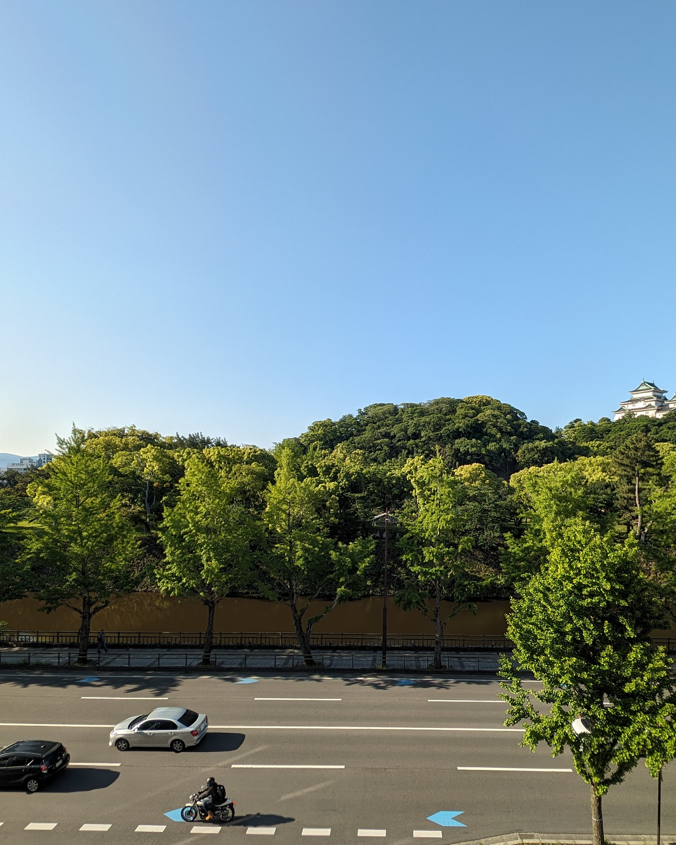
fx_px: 450
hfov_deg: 73.3
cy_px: 474
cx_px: 390
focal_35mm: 18
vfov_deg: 86.0
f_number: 1.95
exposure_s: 1/866
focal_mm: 2.23
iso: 40
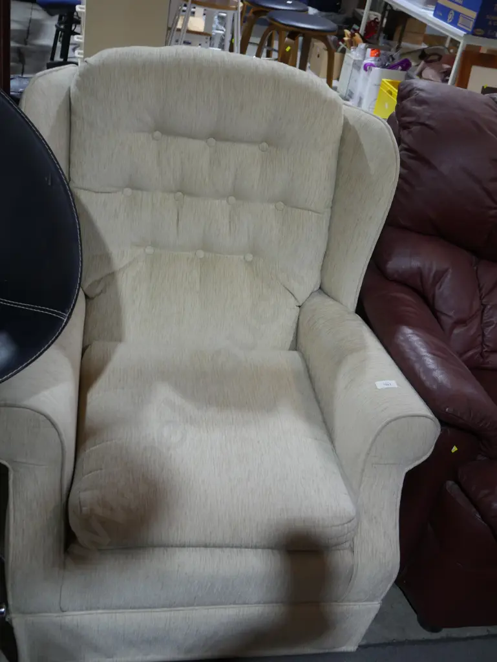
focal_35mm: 38
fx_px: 727
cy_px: 331
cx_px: 248
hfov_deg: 37.8
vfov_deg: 49.0
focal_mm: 19
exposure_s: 1/60
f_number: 4.1
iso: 400
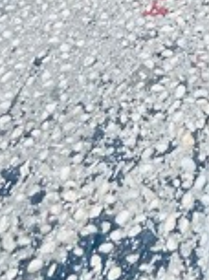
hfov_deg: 14.3
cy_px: -501
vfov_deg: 12.4
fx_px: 760
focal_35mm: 94
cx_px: 339
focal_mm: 2.22
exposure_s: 1/99
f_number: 2.2
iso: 125
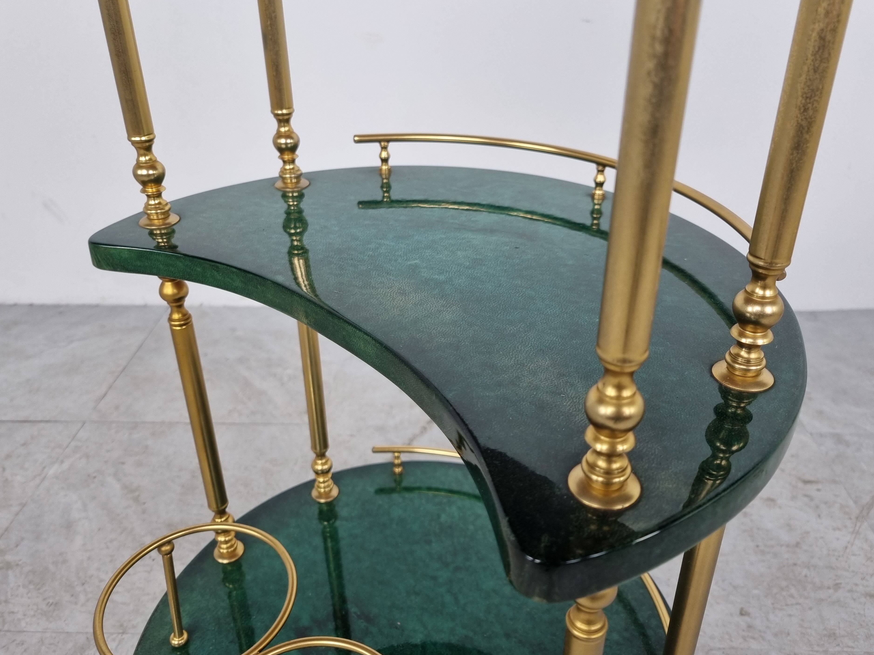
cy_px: 317
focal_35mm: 28
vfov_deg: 49.7
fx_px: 707
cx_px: 451
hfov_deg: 63.4
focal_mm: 5.4
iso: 80
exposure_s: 1/100
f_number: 1.8
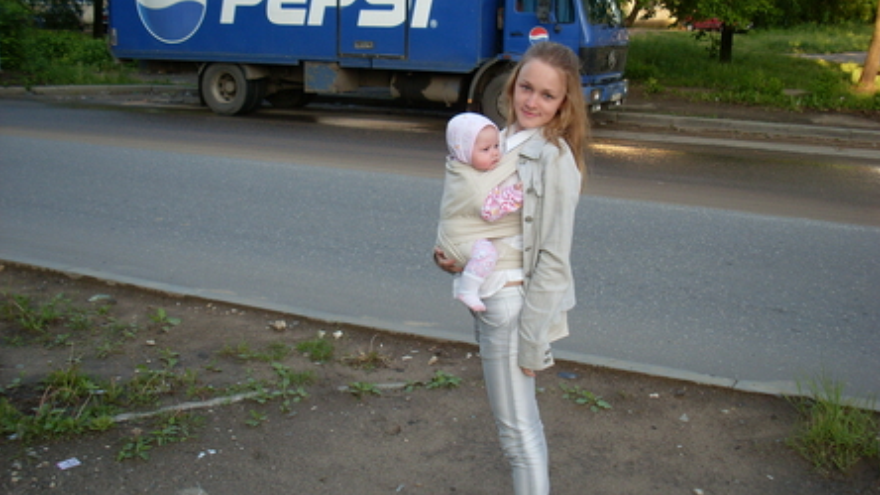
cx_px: 442
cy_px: 234
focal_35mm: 42
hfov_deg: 48.3
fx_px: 980
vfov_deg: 28.4
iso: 80
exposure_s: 1/180
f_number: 3
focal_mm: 6.3
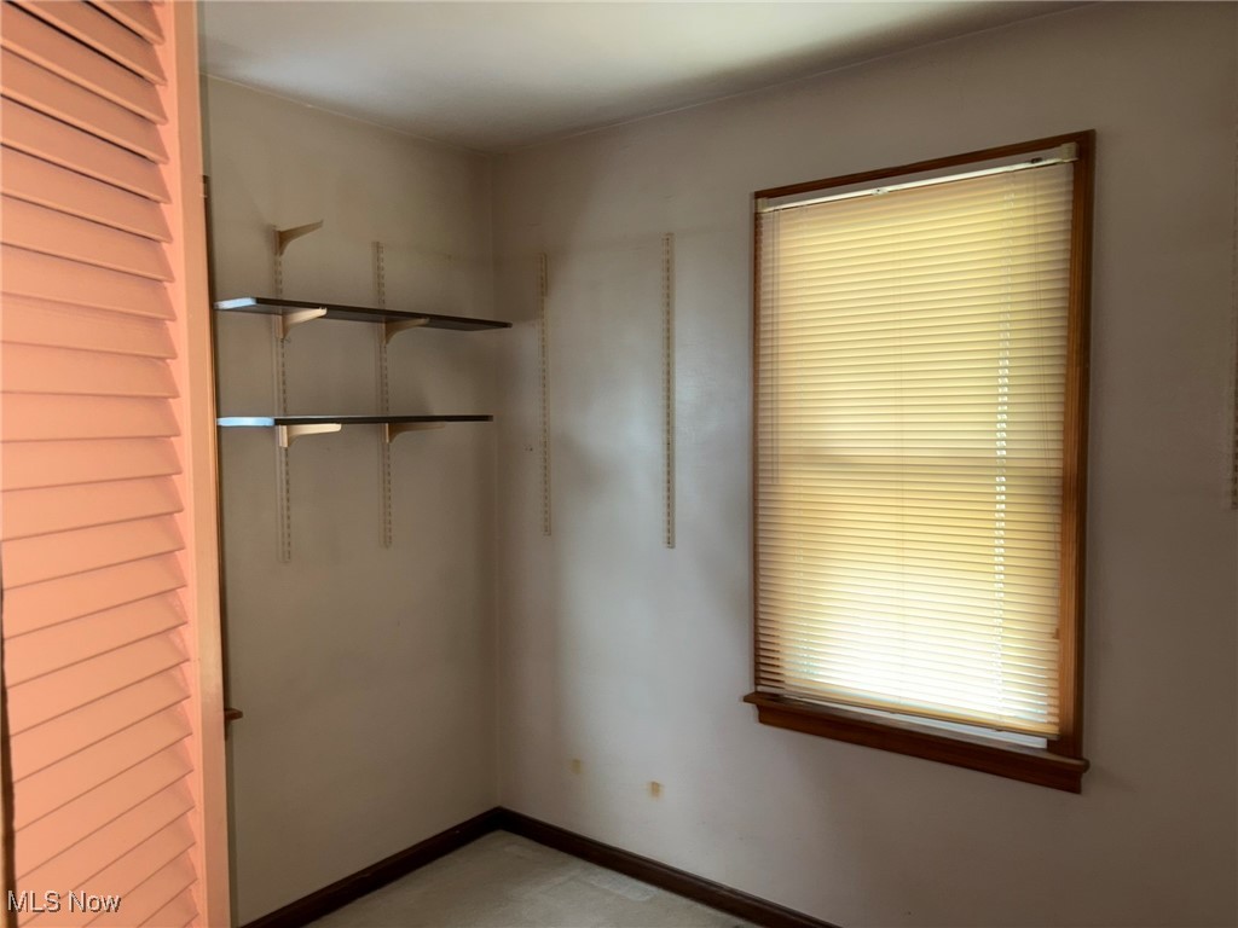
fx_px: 930
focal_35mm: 26
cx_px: 619
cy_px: 464
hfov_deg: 67.3
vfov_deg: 53.1
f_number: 1.6
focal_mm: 5.96
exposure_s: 1/15
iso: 64
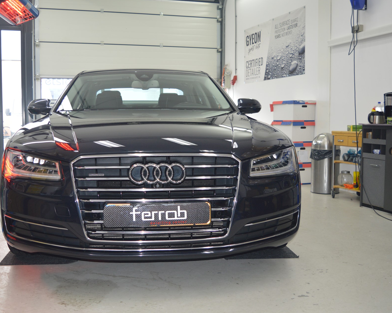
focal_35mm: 41
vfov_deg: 36.5
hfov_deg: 44.6
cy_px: 156
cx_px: 165
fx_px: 476
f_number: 4
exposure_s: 1/80
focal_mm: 24
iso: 400
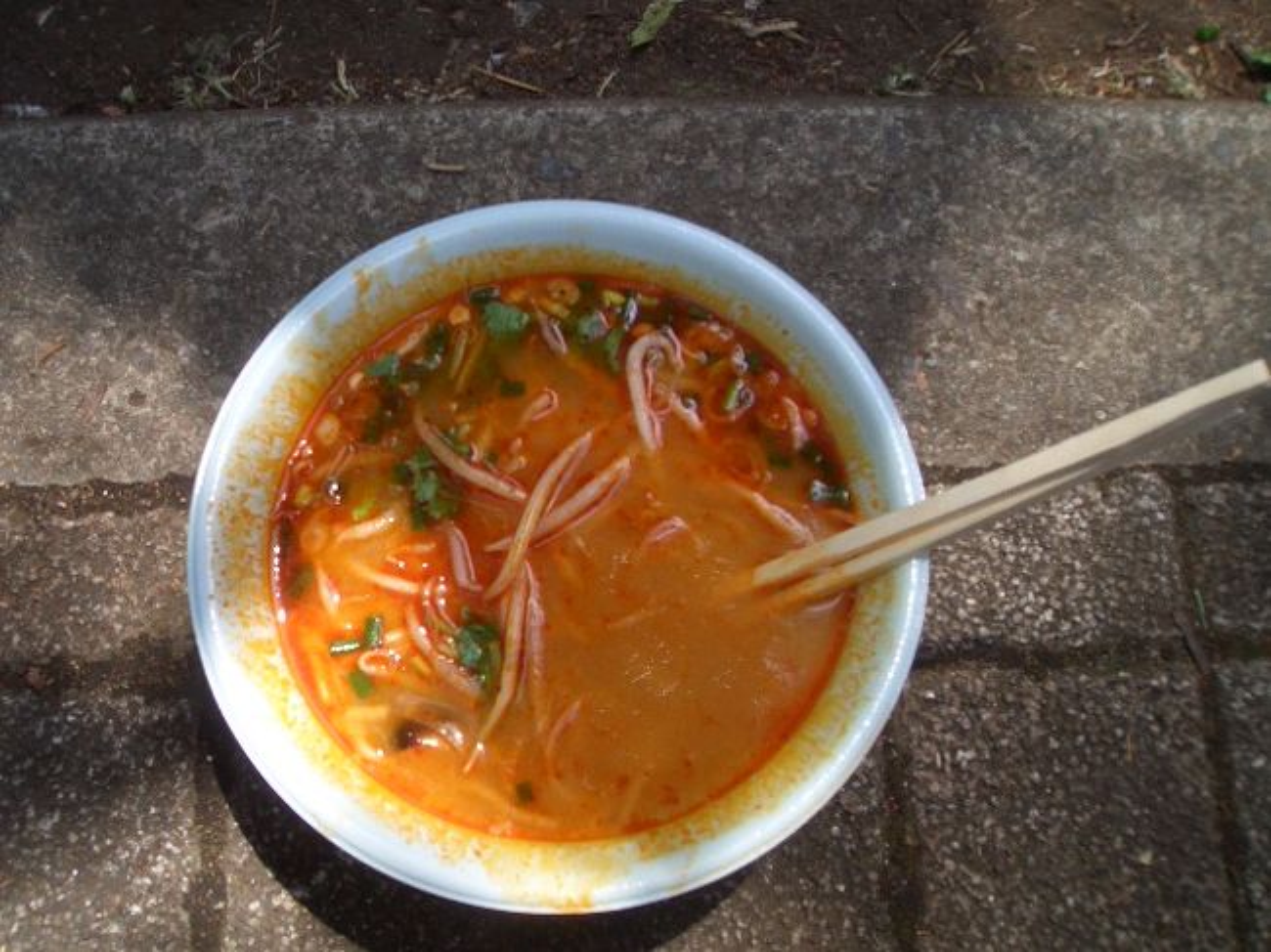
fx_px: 1321
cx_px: 636
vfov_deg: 39.6
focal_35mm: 36
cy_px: 476
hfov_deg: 51.4
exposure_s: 1/200
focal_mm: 4.8
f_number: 4
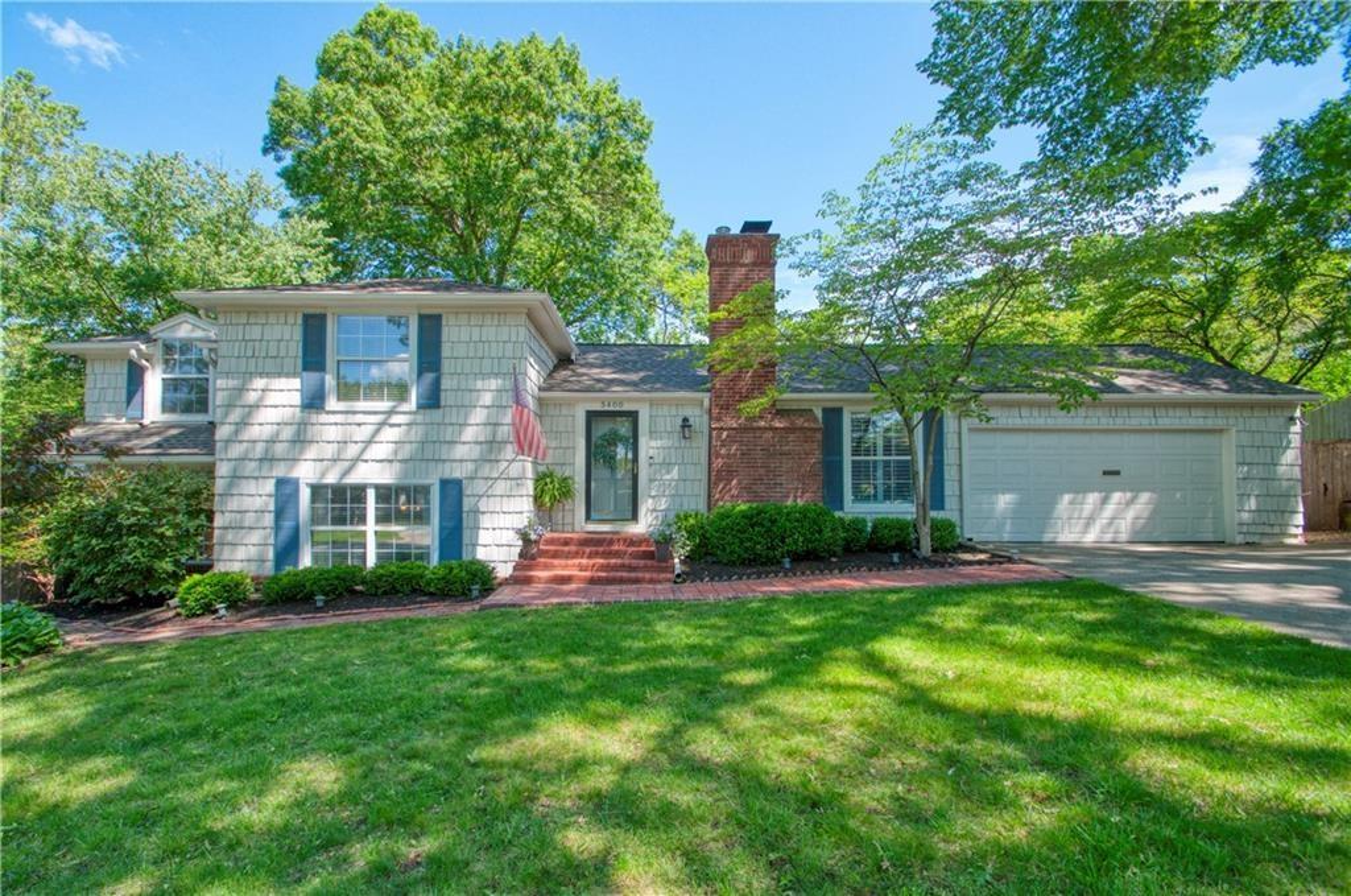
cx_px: 676
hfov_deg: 100.5
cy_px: 448
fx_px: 562
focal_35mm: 15
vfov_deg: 77.1
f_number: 11
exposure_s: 1/200
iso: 400
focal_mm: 10
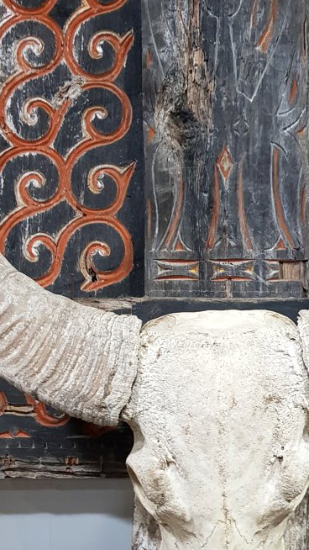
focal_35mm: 52
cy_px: 335
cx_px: 227
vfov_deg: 39.7
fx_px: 757
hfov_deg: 22.9
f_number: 1.7
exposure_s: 1/20
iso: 250
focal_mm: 4.3
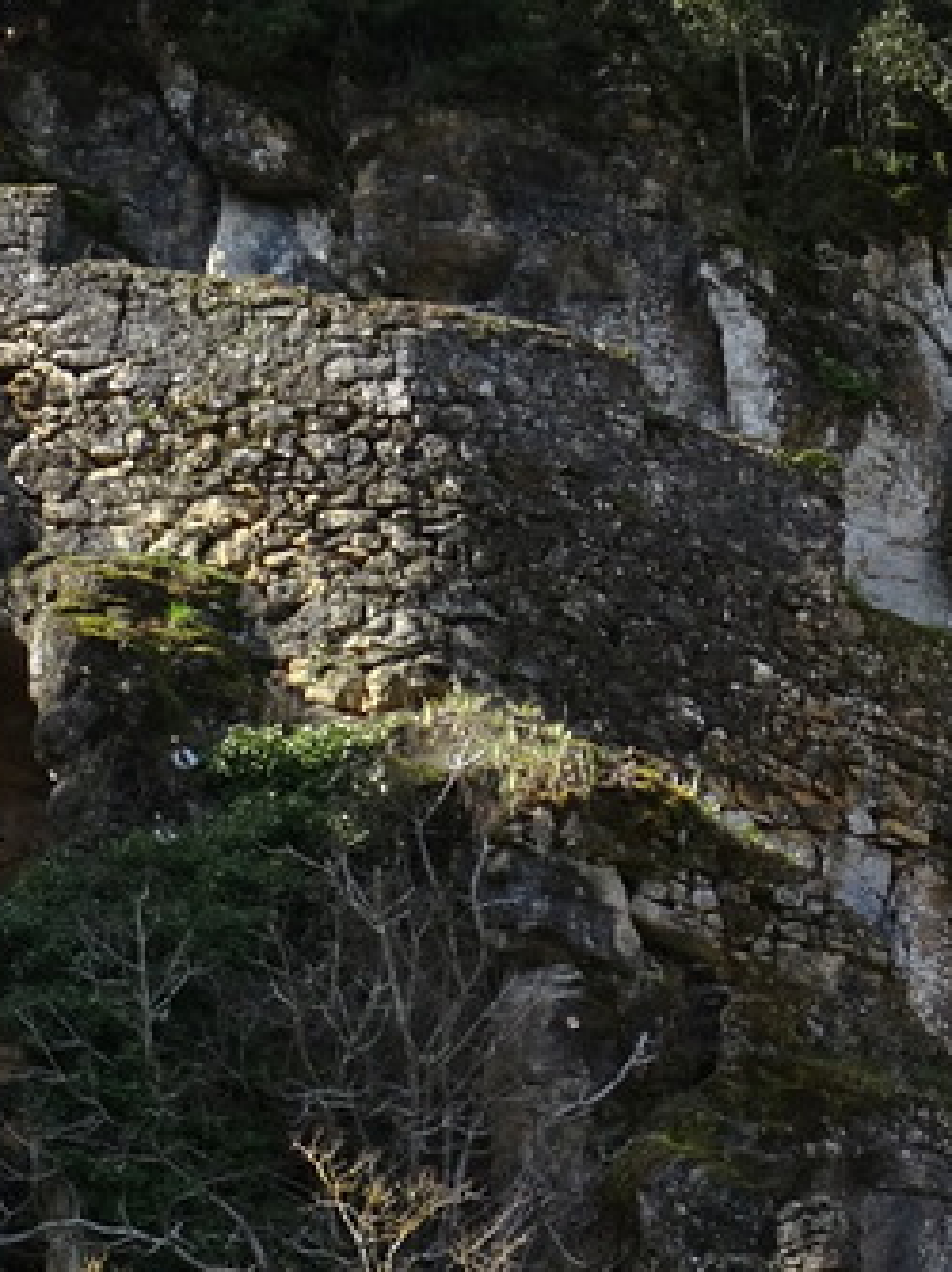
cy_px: 1798
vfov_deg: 8.7
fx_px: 8188
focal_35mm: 223
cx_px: 1413
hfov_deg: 6.6
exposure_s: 1/160
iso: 80
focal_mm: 10.59
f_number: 4.5
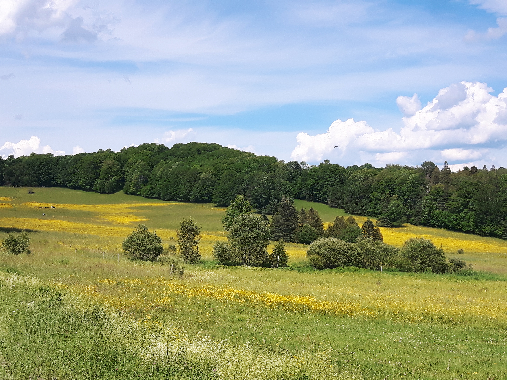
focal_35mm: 31
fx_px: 454
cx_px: 254
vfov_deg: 45.4
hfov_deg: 58.4
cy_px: 190
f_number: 1.9
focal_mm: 3.7
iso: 40
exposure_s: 1/1629
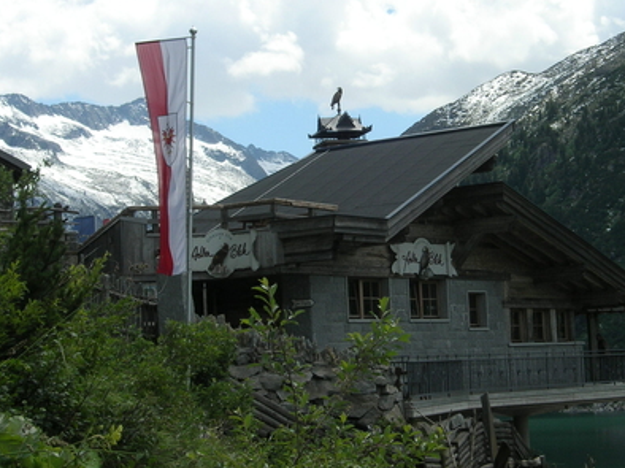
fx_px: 1678
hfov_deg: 21.1
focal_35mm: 93
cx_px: 392
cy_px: 170
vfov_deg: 15.9
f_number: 5.9
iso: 64
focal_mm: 12.7
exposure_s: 1/568
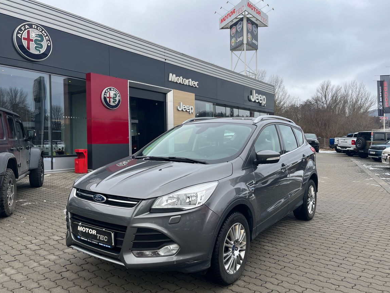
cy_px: 145
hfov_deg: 65.3
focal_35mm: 27
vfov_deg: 51.4
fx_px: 304
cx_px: 199
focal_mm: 5.1
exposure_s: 1/631
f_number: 1.6
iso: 50
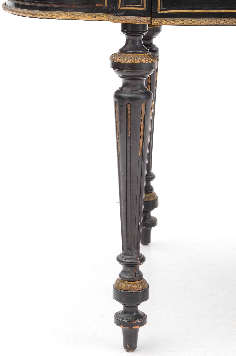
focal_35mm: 120
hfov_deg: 11.4
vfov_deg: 17.1
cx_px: 132
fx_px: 1185
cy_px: 146
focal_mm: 60
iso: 400
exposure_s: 1/80
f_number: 16
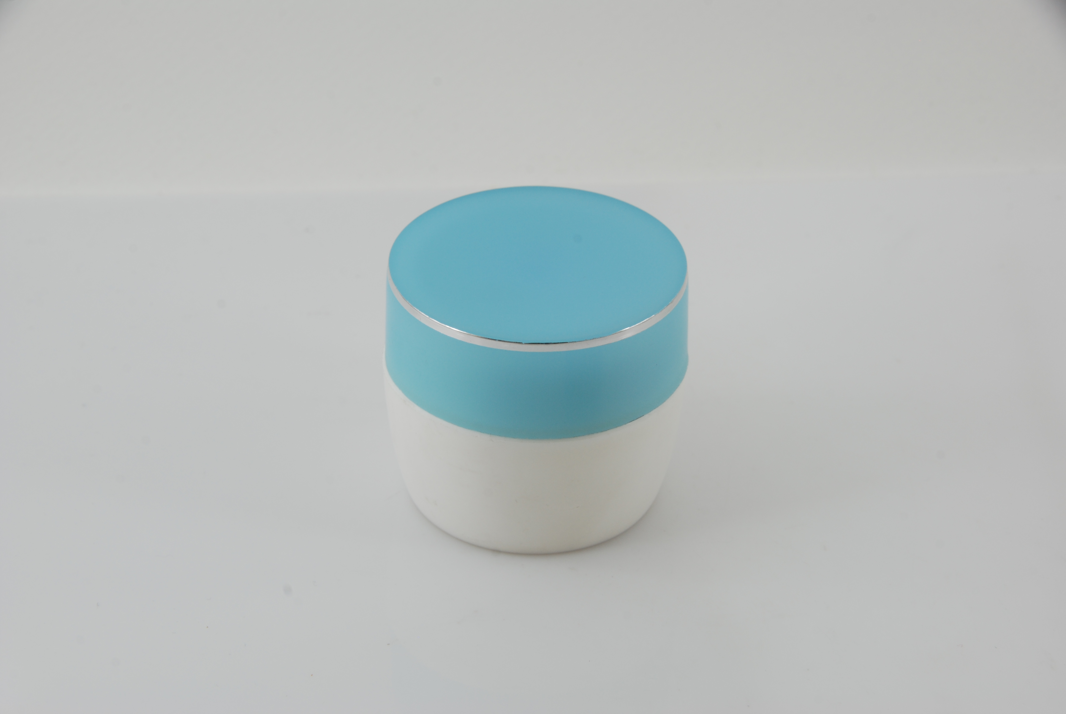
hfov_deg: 16.6
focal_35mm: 123
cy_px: 357
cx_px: 533
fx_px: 3647
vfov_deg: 11.2
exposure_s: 1/6
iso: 100
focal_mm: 82
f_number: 16
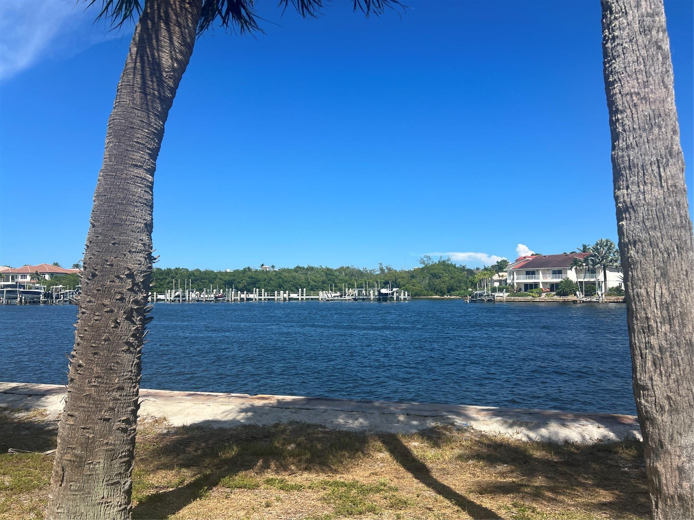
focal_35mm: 26
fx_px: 521
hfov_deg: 67.3
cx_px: 347
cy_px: 260
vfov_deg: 53.1
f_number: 1.5
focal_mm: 5.7
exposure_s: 1/5076
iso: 50
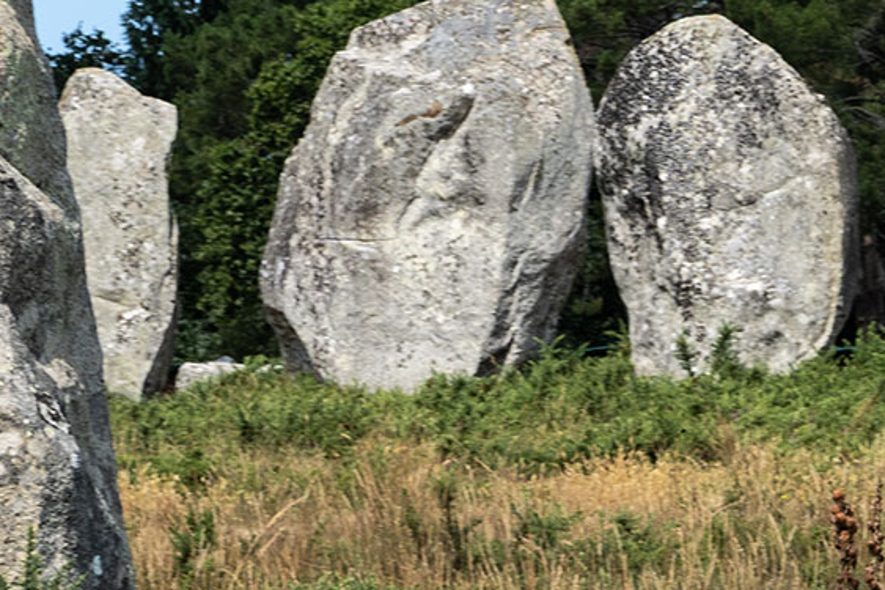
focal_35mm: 288
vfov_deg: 4.8
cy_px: 348
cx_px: 1292
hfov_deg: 7.1
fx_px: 7078
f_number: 9
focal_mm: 50
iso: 100
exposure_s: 1/320
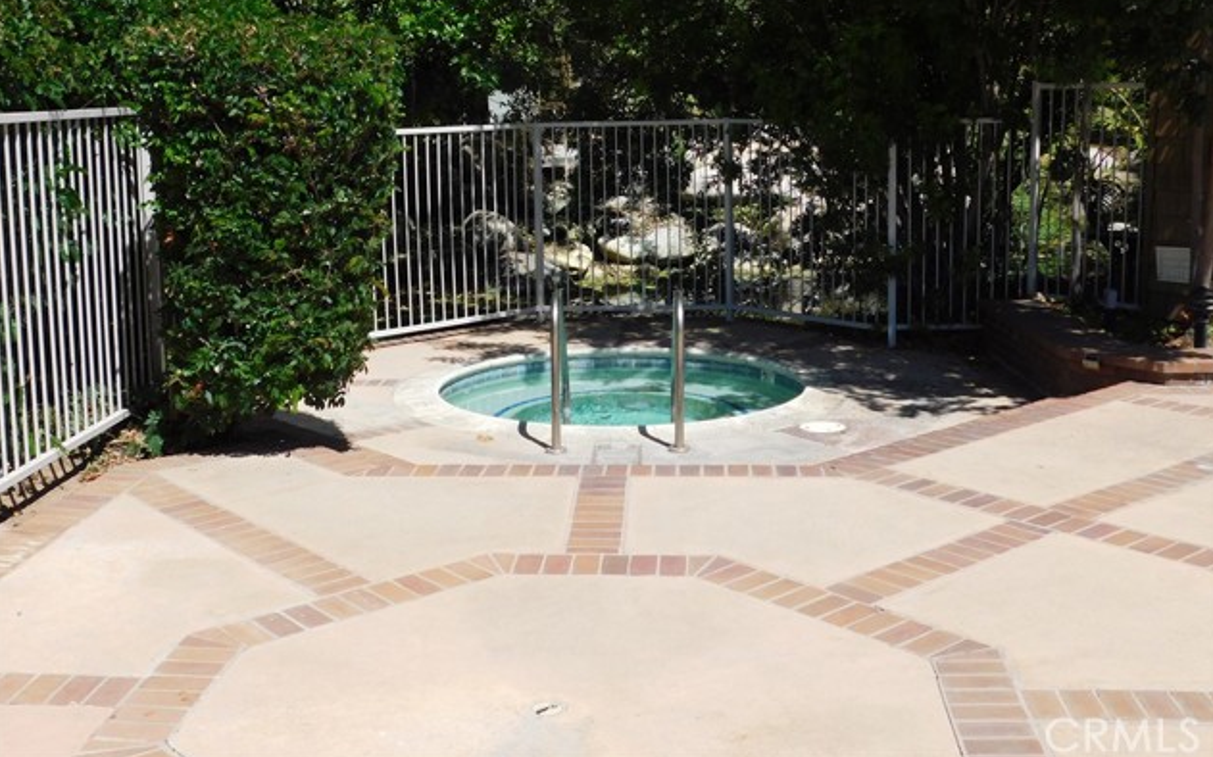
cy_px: 302
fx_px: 1421
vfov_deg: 29.8
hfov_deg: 46.2
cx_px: 609
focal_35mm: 43
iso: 125
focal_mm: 7.1
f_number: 3.6
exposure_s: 1/1250
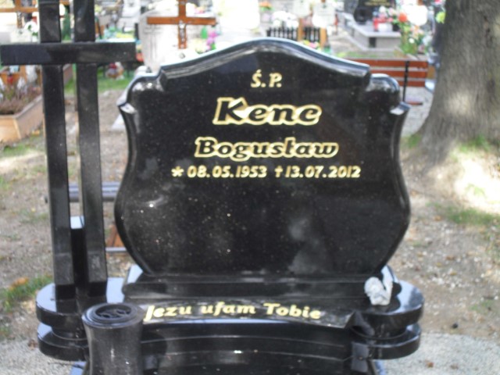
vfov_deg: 25.7
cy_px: 188
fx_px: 823
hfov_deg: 33.8
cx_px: 250
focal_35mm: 57
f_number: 4.3
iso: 100
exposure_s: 1/60
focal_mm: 10.1
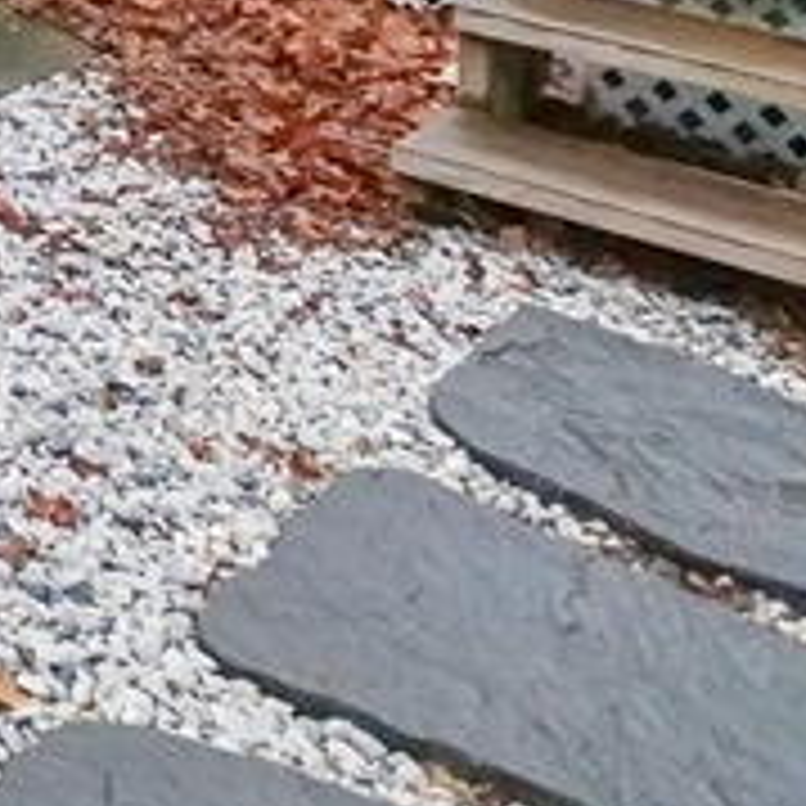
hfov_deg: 16.5
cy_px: -655
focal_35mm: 78
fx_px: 2055
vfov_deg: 17.7
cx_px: -838
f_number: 4
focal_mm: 16
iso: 2500
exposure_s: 1/160
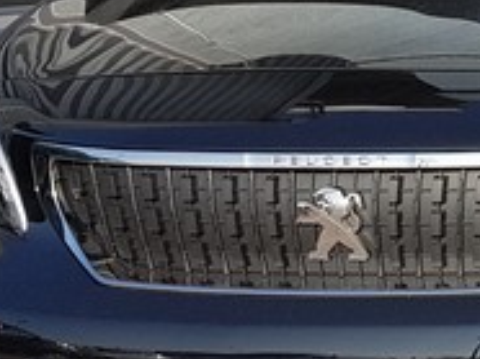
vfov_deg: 13.2
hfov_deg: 16.0
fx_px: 1551
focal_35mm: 112
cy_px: 212
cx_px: 746
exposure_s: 1/1368
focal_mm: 4.2
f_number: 1.7
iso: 40
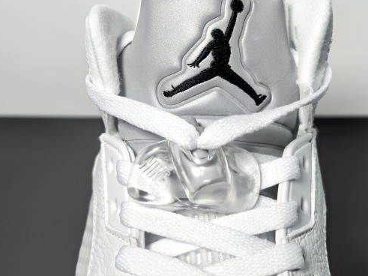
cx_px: 206
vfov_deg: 32.2
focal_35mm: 44
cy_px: 67
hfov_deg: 42.9
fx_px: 468
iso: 500
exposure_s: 1/2304
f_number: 2
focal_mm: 6.98
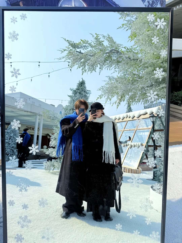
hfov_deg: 56.8
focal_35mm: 24
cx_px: 91
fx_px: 168
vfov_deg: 71.6
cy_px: 122
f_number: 1.78
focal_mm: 6.76
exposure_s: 1/5714
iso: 80
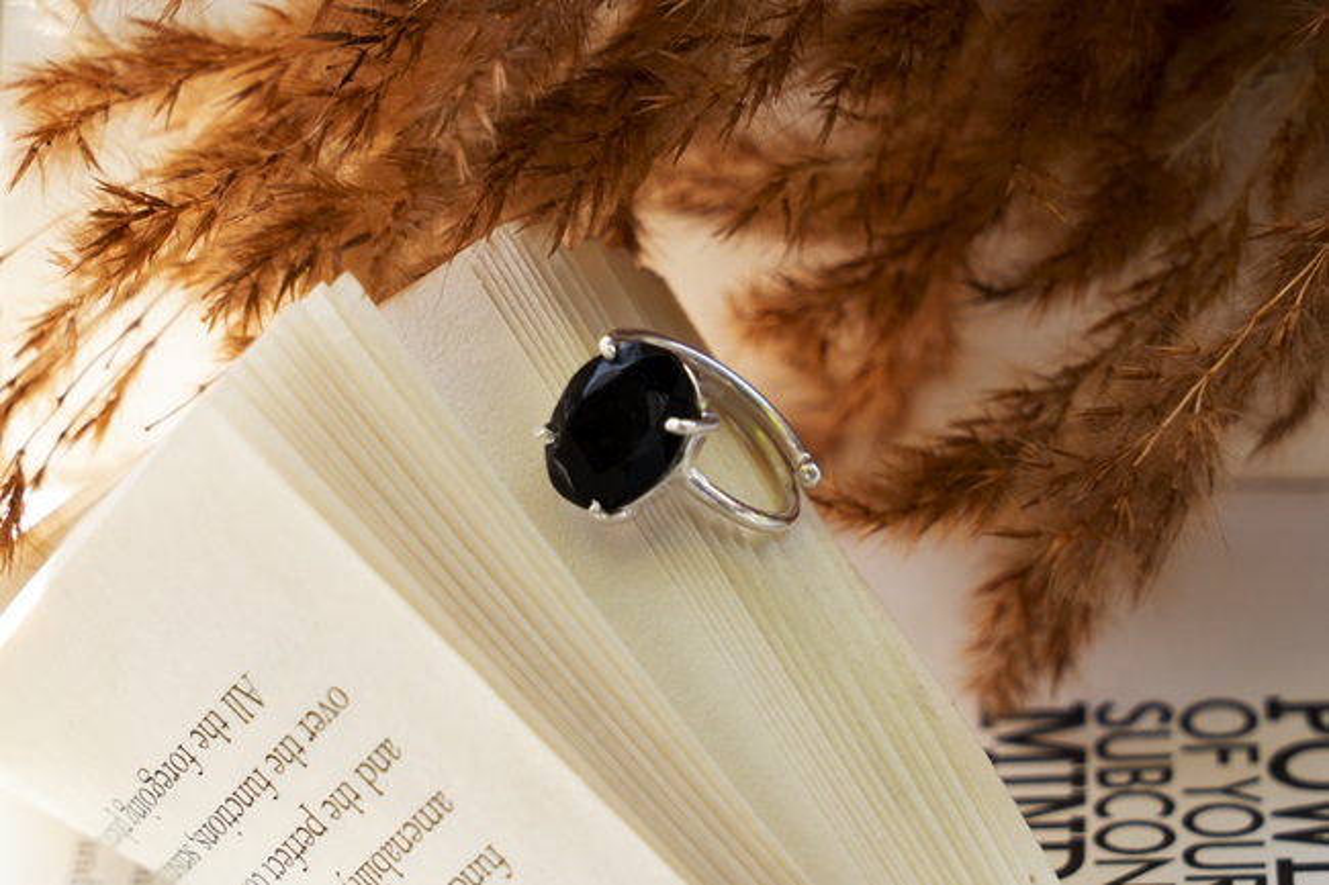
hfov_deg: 28.9
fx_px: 2583
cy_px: 442
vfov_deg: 19.4
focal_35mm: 70
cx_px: 664
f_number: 7.1
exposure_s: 1/125
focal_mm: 70
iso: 320
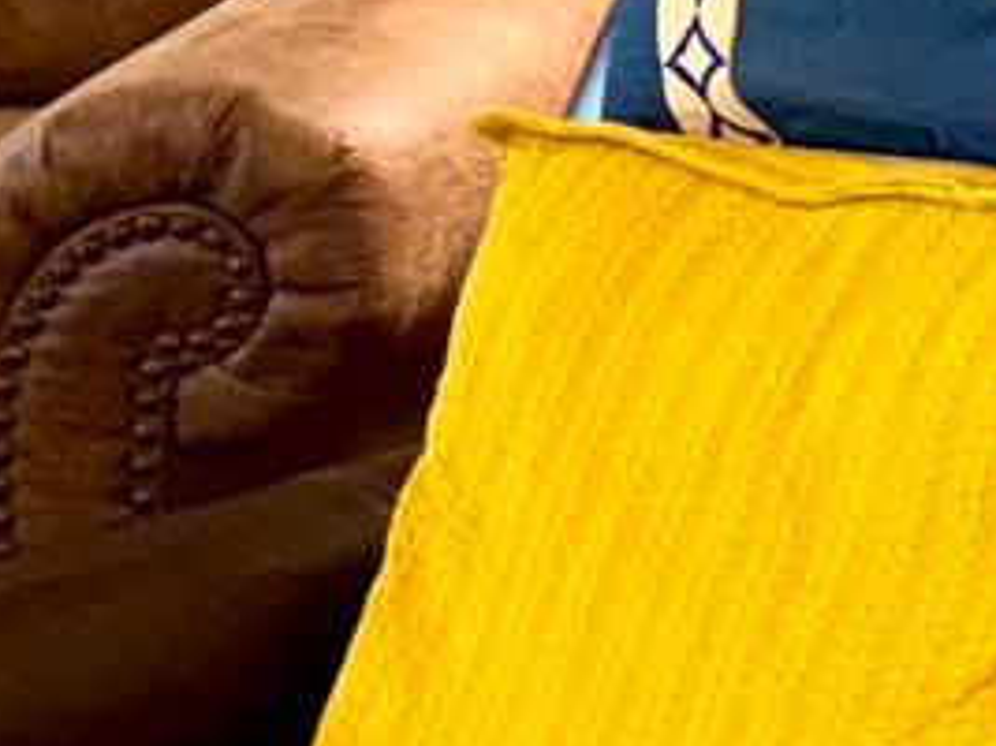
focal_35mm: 184
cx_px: 3133
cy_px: -1097
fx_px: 5292
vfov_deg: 7.5
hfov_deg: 8.6
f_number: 1.78
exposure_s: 1/22
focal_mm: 6.76
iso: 100
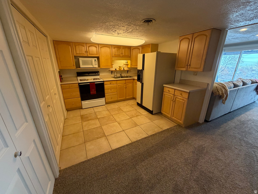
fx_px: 104
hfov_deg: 102.1
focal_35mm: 14
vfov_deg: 85.7
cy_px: 97
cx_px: 129
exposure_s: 1/60
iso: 320
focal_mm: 2.22
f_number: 2.2
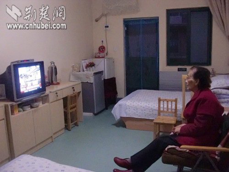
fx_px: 238
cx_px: 114
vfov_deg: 39.7
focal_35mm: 36
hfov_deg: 51.4
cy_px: 86
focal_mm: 6.3
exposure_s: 1/50
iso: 1600
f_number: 2.8
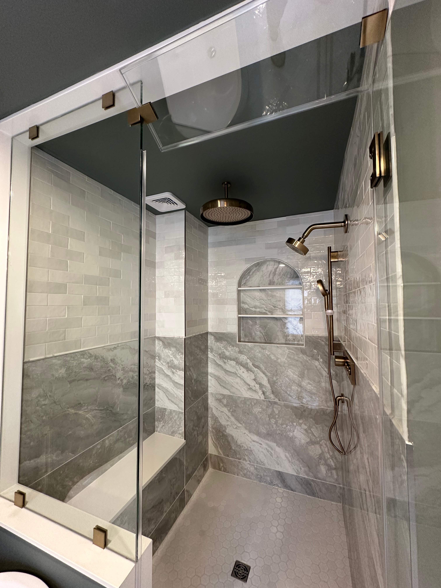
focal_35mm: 14
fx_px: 238
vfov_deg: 102.1
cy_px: 294
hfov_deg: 85.7
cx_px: 220
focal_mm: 2.22
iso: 320
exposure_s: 1/60
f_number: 2.2
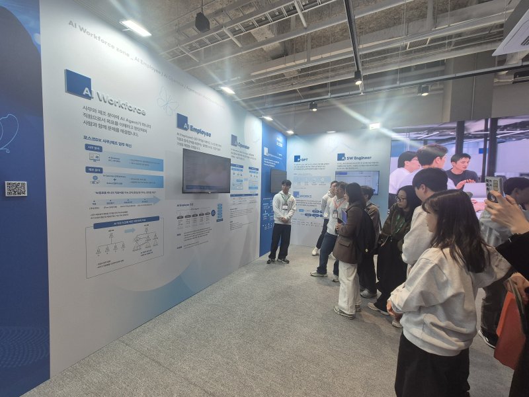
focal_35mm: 13
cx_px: 264
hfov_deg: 106.2
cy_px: 198
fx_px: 199
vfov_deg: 89.9
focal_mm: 2.2
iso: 50
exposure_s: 1/60
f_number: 2.2
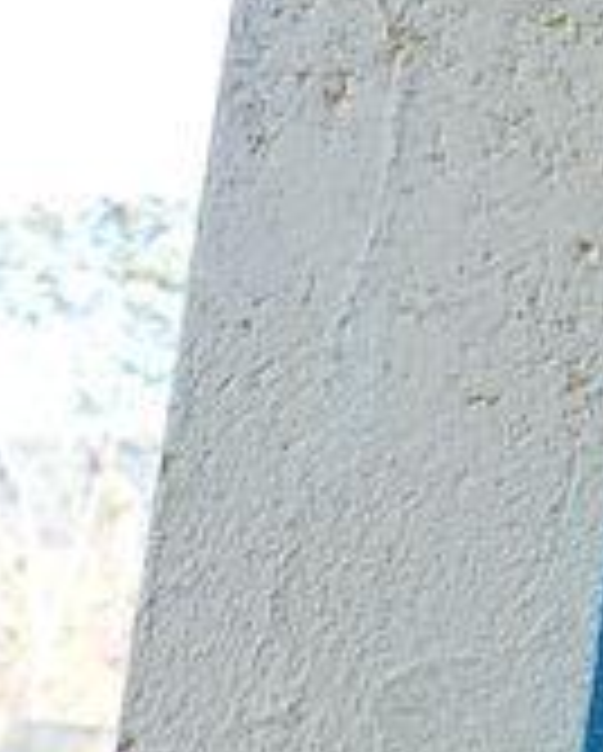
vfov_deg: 18.1
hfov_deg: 13.5
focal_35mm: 102
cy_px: 844
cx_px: 1098
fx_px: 2271
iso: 125
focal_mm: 10.24
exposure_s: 1/80
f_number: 3.5
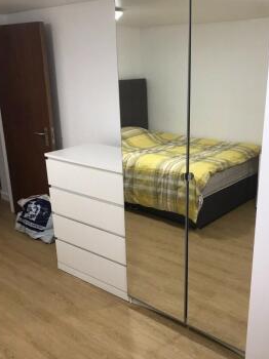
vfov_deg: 52.6
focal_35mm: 35
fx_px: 363
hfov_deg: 40.5
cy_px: 189
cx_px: 160
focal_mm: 3.99
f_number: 1.8
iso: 40
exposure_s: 1/20
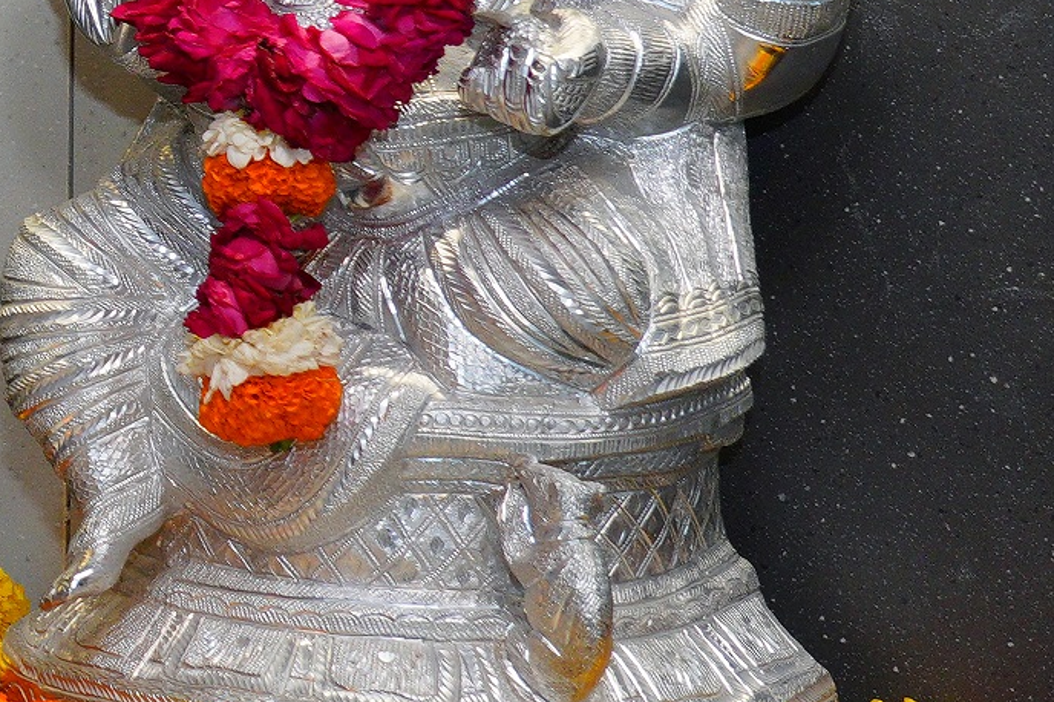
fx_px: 4214
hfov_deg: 13.0
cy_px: -32
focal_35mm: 144
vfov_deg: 9.4
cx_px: -781
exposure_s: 1/125
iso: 1250
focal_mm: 33
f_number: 5
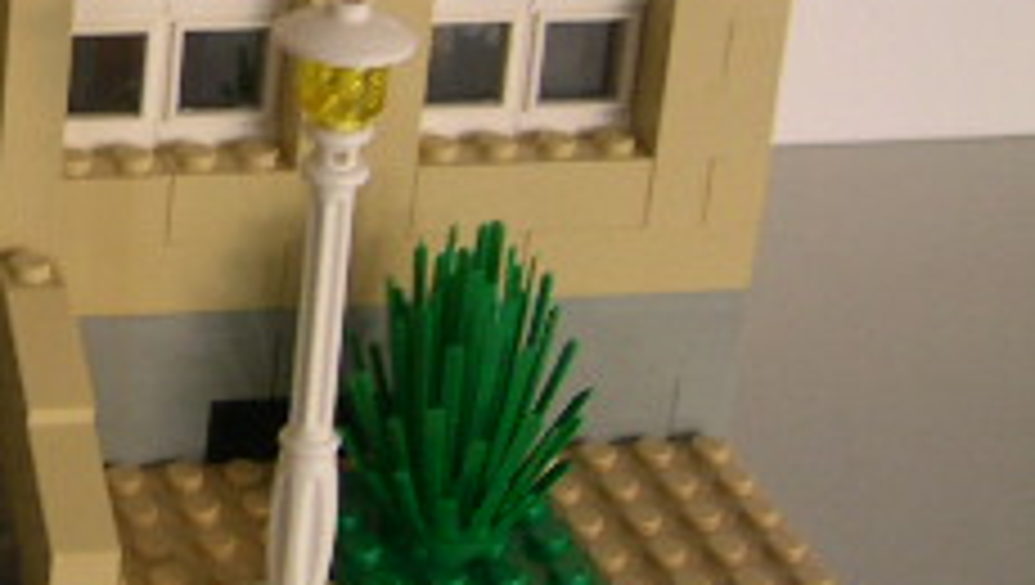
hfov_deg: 17.3
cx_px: -364
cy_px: -284
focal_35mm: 115
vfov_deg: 10.2
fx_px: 3160
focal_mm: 8
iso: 100
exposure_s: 1/6.1
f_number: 2.8
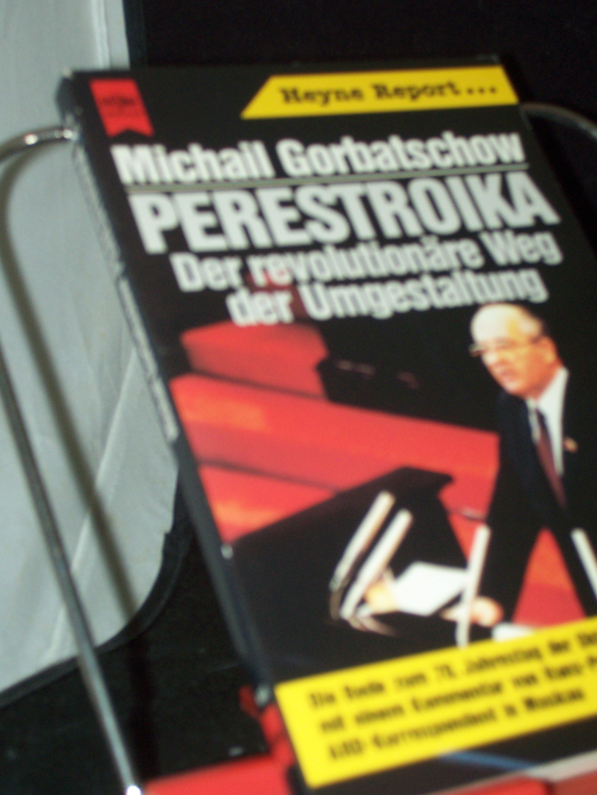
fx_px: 1518
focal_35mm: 66
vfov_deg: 29.4
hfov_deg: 22.3
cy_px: 398
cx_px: 298
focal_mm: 11
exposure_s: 1/80
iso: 160
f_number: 3.6
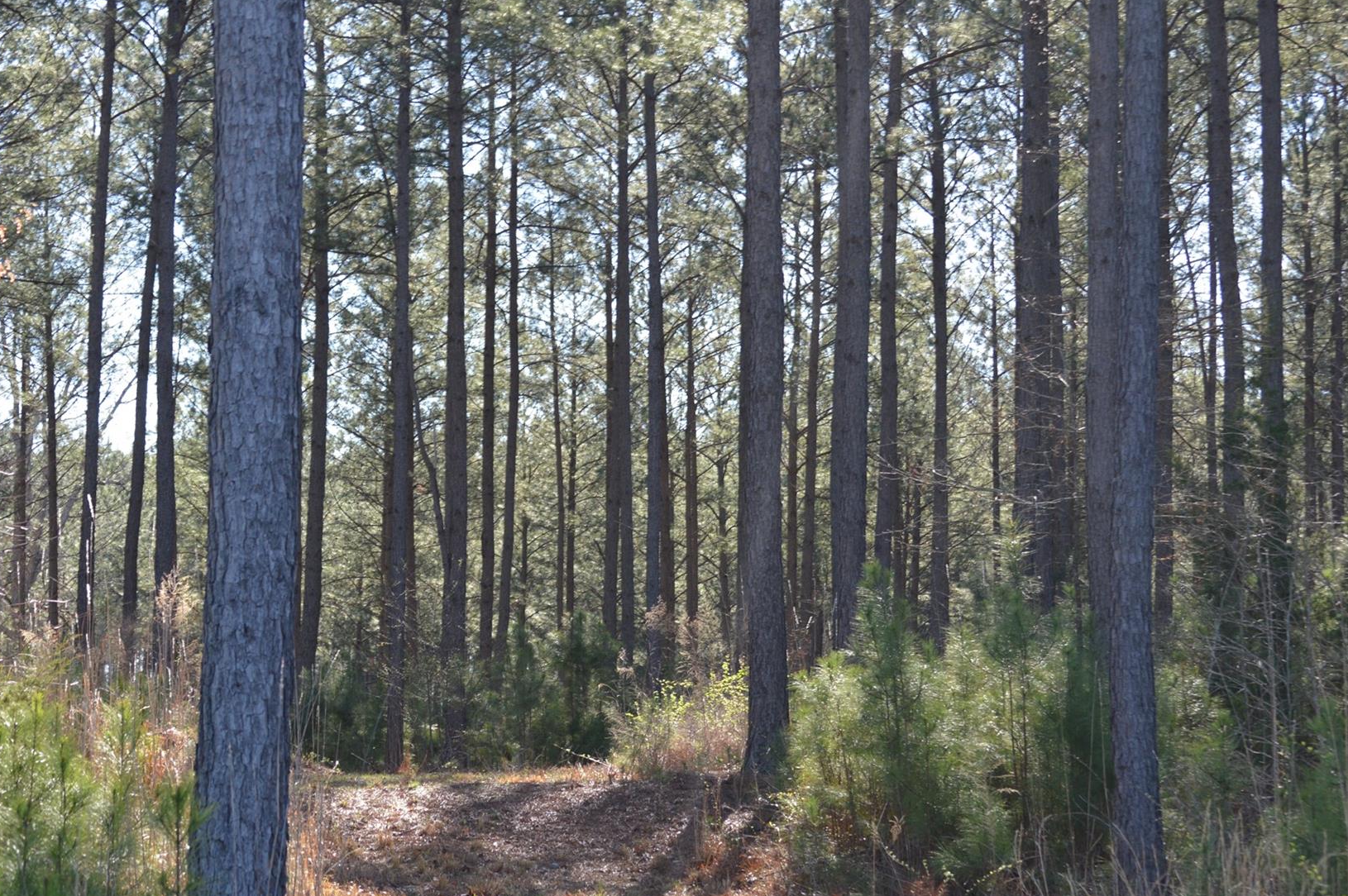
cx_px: 599
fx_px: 3877
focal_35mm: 104
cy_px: 518
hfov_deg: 19.7
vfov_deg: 13.2
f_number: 5.6
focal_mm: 55
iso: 140
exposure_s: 1/125
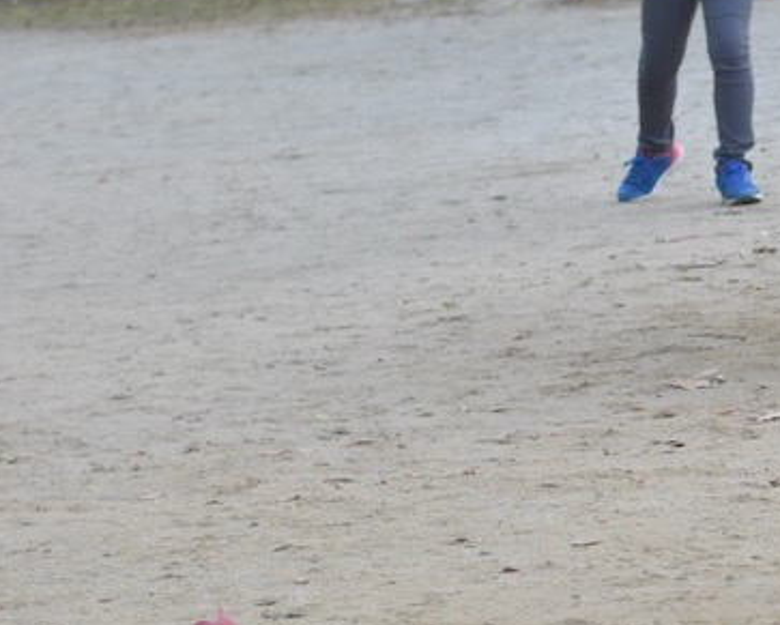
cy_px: 455
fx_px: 5730
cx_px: 1358
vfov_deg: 6.2
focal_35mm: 248
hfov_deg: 7.6
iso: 1100
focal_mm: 50
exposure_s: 1/640
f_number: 2.8
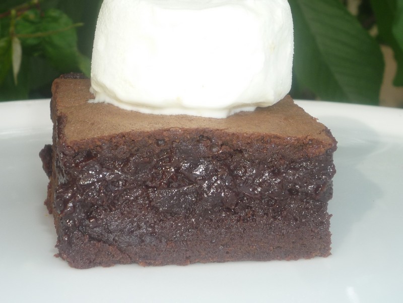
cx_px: 202
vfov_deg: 20.7
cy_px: 152
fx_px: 827
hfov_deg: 27.4
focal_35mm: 71
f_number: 4.9
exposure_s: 1/200
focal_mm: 8.8
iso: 100
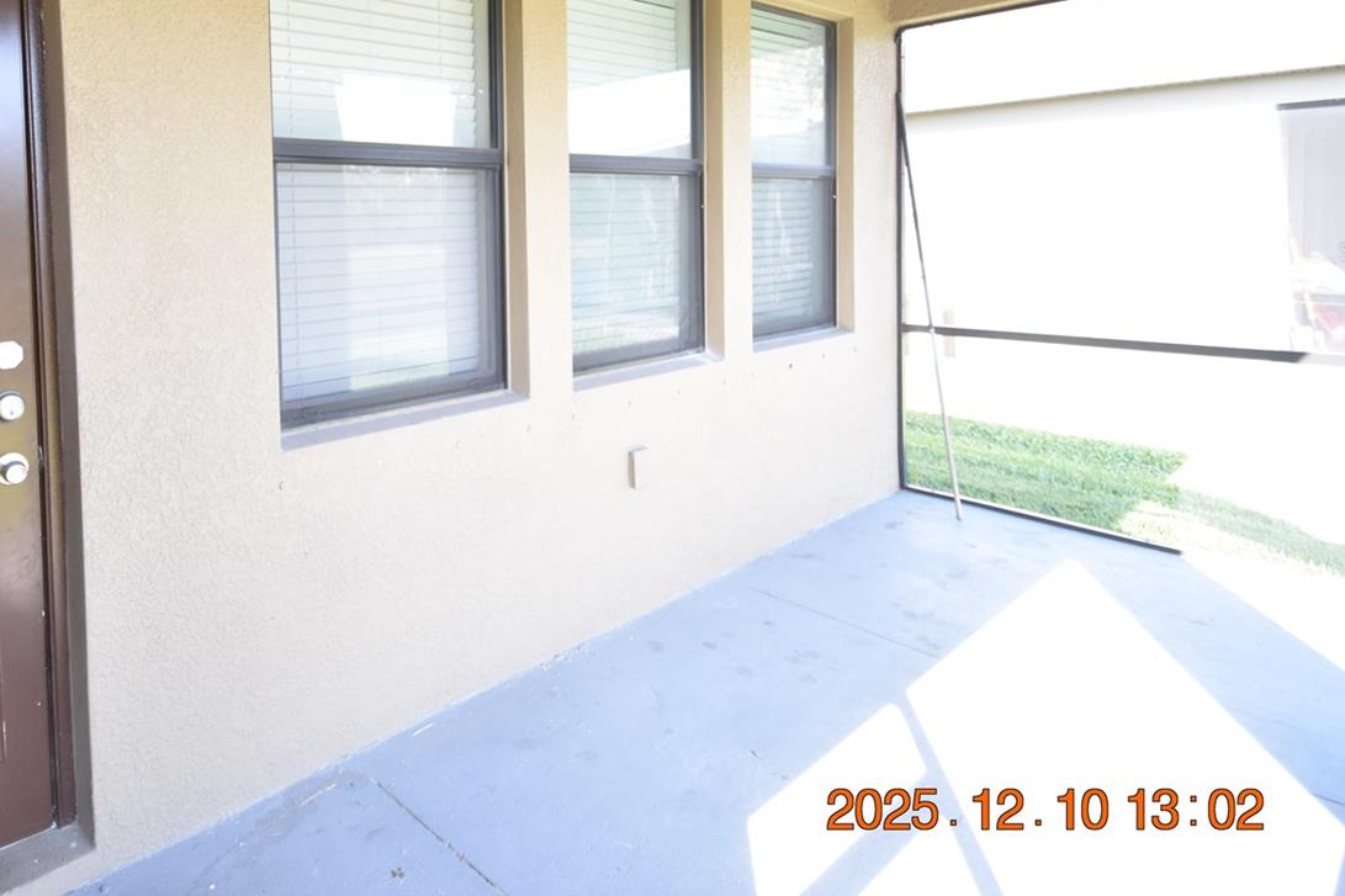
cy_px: 251
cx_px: 464
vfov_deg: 55.1
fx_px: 822
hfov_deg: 76.4
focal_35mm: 22
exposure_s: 1/180
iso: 800
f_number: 3.5
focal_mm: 10
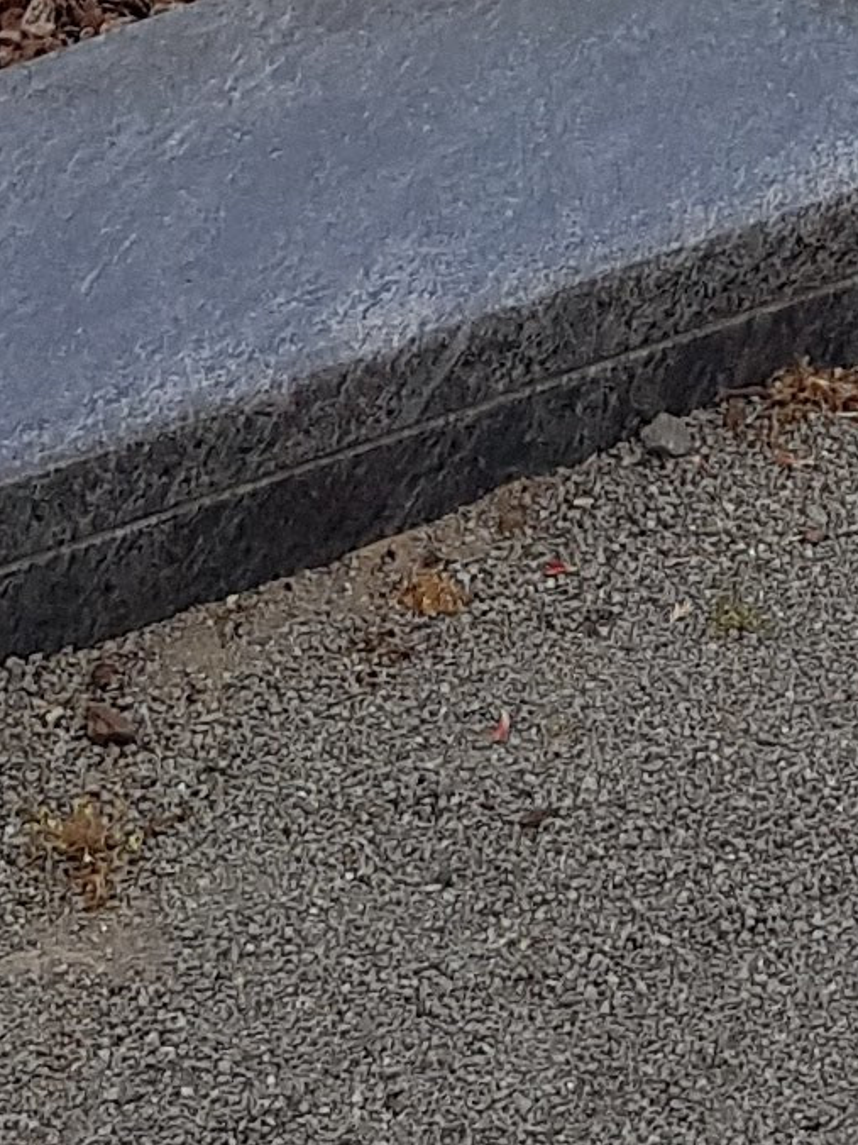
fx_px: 5122
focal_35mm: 155
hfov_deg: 9.3
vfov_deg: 11.3
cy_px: -1303
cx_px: 1298
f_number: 1.7
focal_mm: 4.2
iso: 40
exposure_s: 1/1140
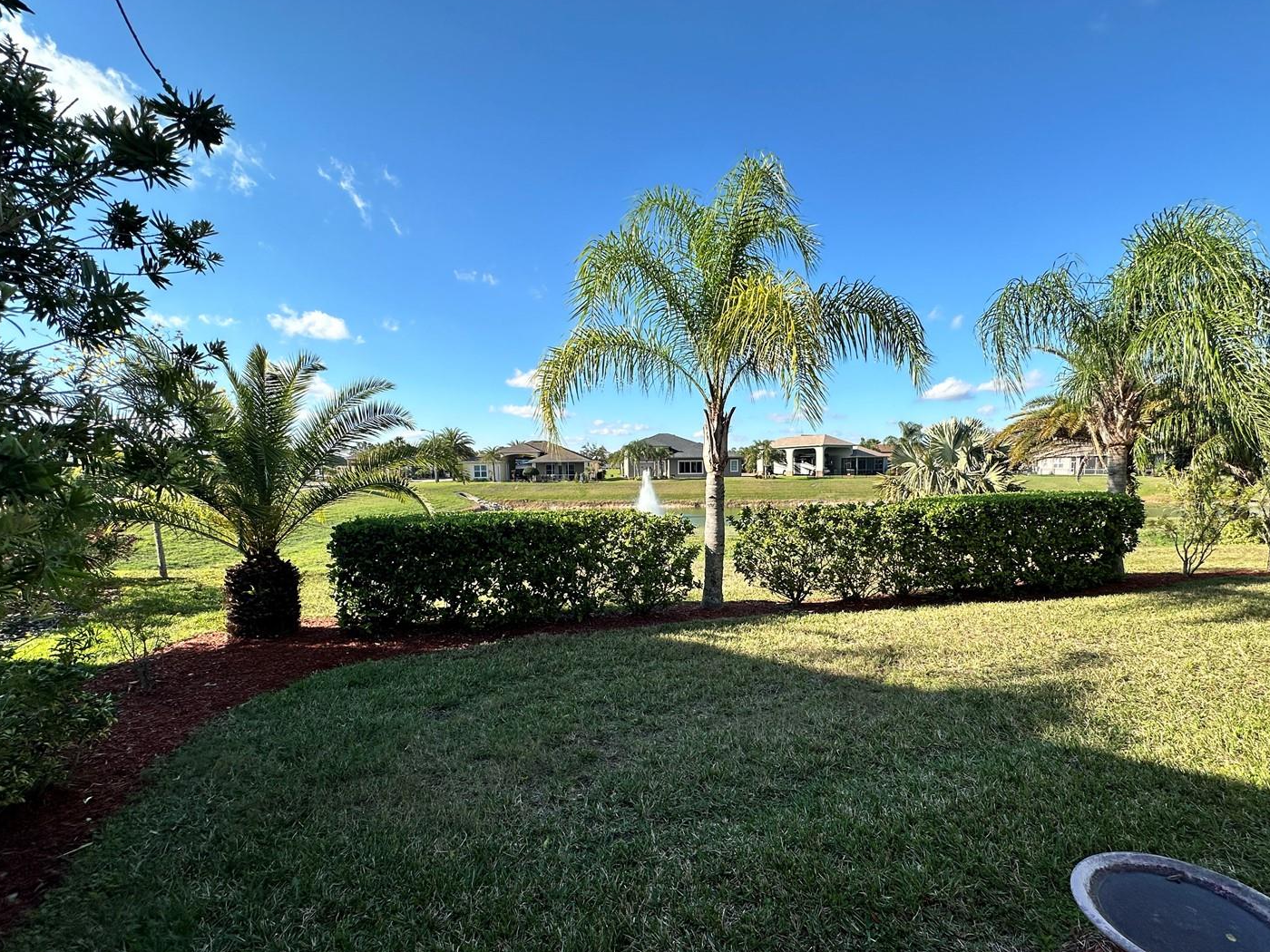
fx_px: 587
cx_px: 692
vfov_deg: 77.9
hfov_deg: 94.2
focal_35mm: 16
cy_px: 521
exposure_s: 1/1208
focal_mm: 2.22
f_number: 2.2
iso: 40
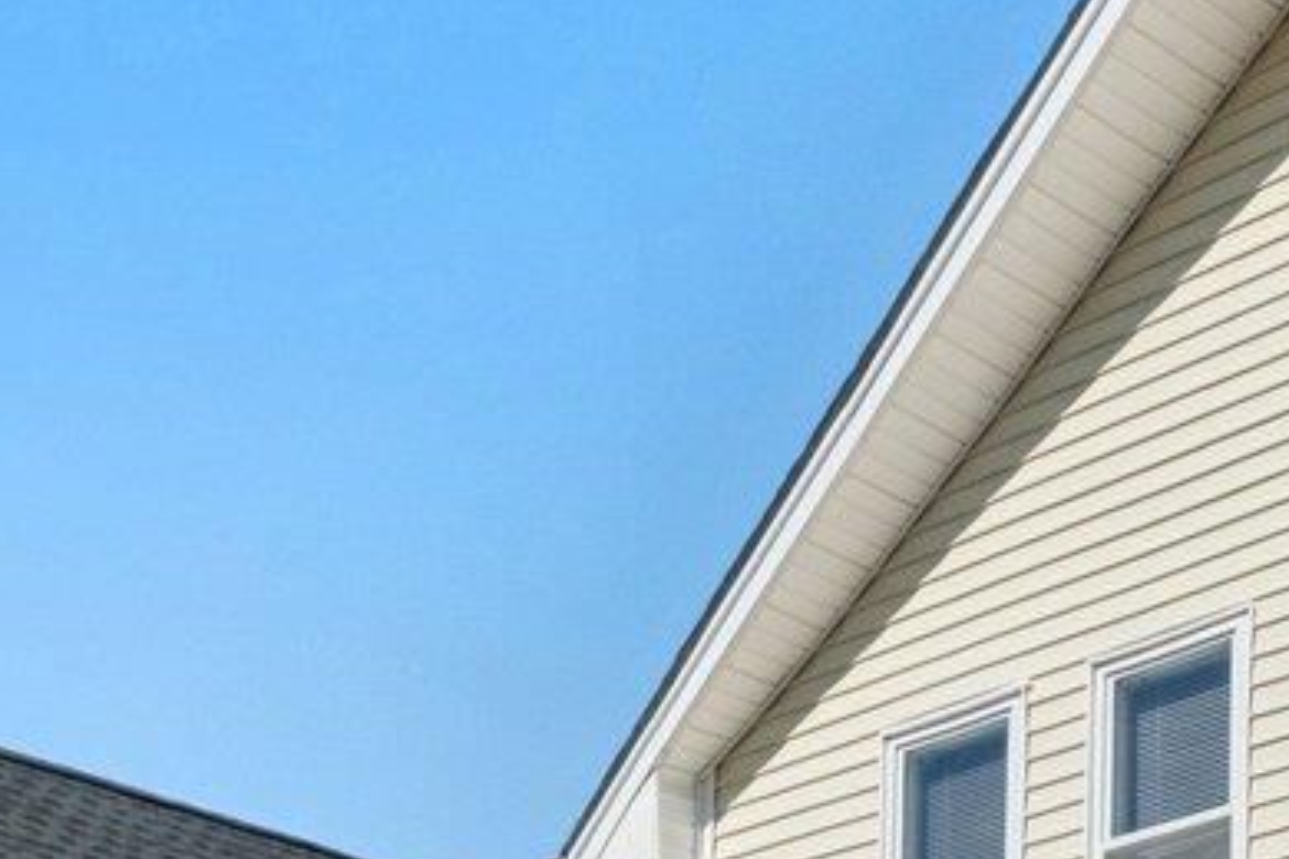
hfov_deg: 22.4
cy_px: 1877
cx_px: 1534
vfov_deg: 13.3
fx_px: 3007
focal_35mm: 84
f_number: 14
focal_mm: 16
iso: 400
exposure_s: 1/800
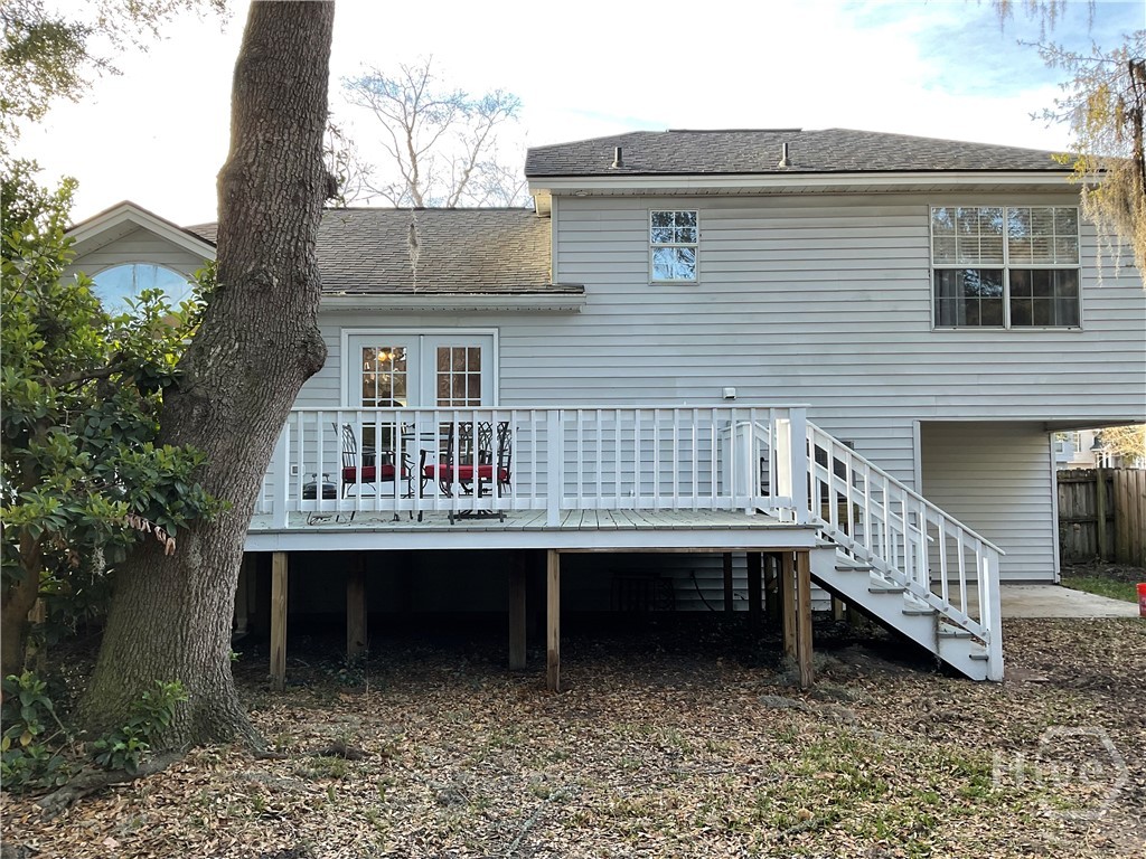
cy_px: 430
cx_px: 573
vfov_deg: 48.2
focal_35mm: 29
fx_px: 960
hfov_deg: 61.7
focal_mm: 3
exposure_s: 1/120
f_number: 1.8
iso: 25
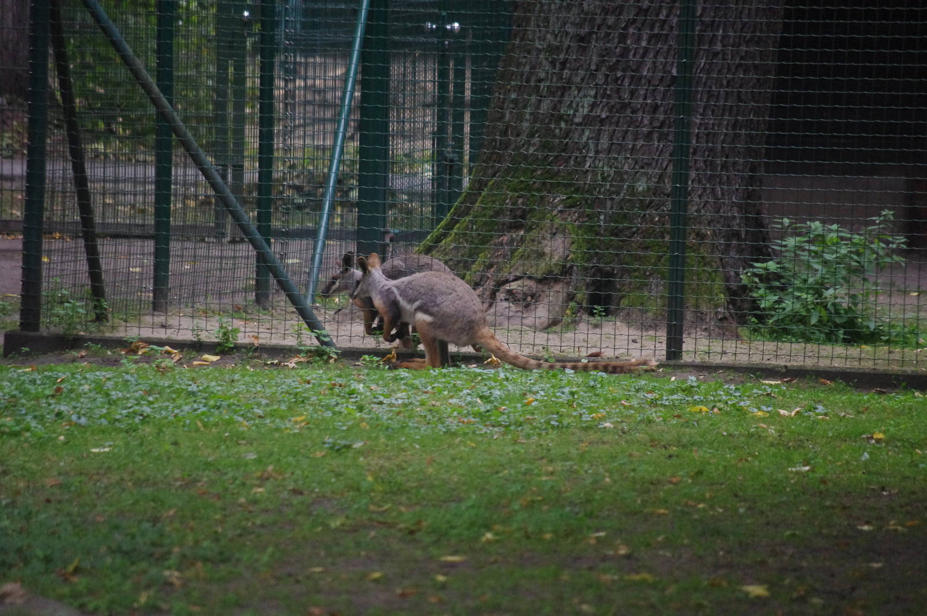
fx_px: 7716
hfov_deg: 6.9
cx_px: 464
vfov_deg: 4.6
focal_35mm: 300
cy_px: 308
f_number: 5.6
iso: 3200
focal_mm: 200
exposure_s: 1/250
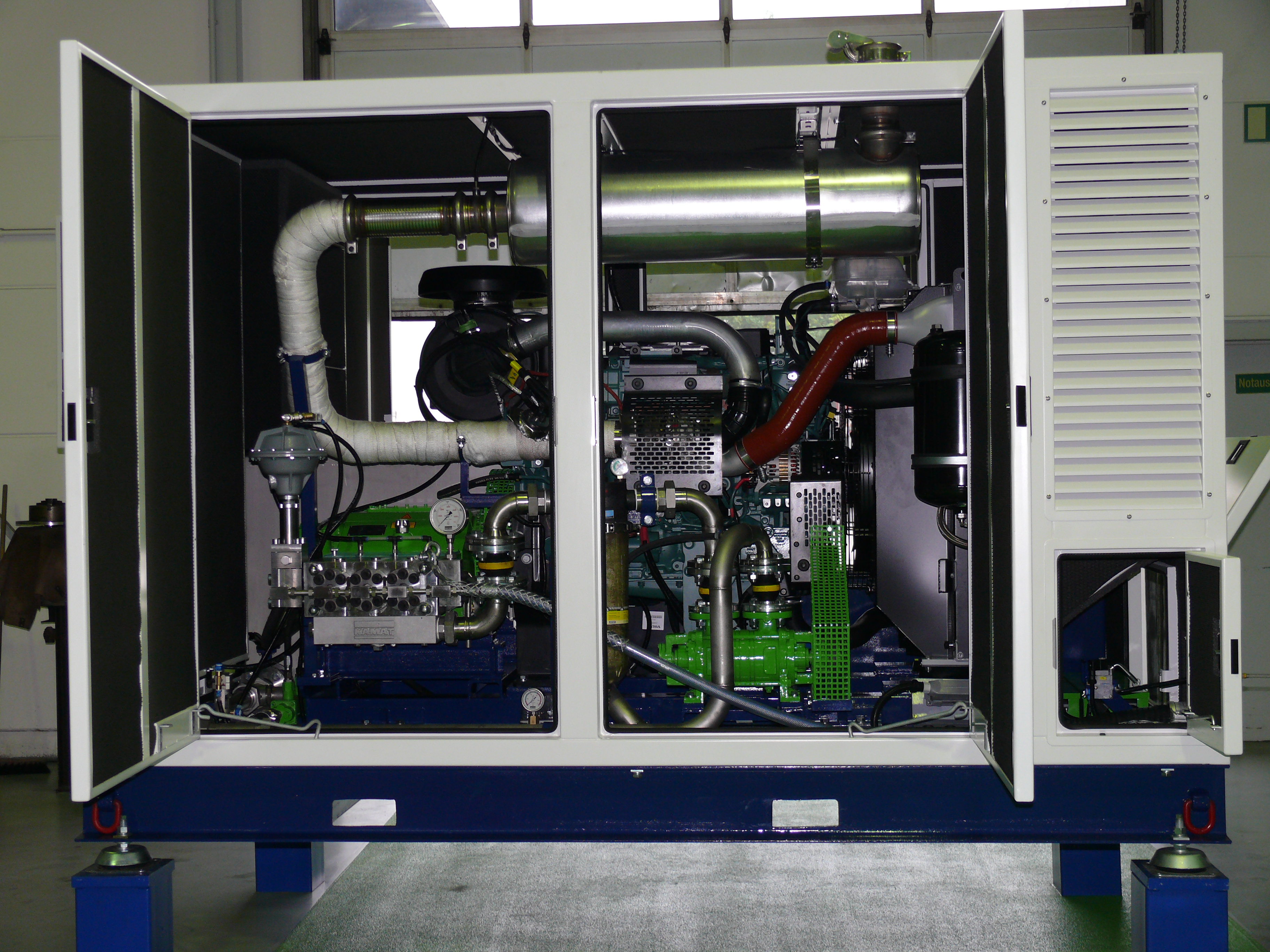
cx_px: 635
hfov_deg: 33.8
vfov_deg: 25.7
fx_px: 2091
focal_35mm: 57
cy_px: 476
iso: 125
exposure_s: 1/30
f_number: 3.2
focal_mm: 12
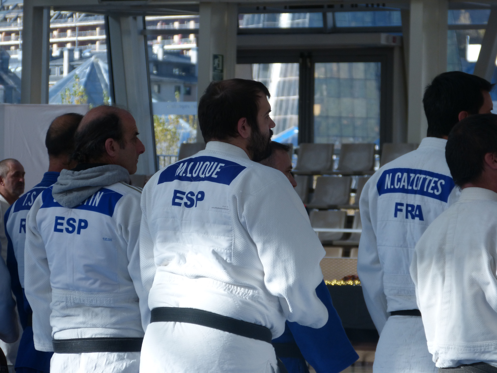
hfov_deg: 9.0
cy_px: 186
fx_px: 3144
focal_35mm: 219
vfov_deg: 6.8
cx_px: 248
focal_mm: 39.5
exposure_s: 1/125
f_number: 3.9
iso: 100
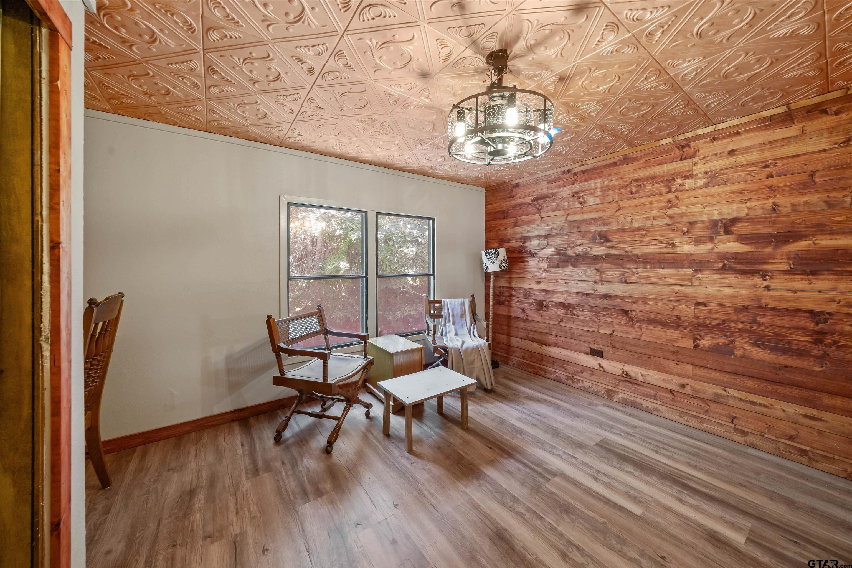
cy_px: 284
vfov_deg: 90.0
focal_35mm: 12
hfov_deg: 112.6
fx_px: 284
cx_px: 426
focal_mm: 12
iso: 500
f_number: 9
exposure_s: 1/3
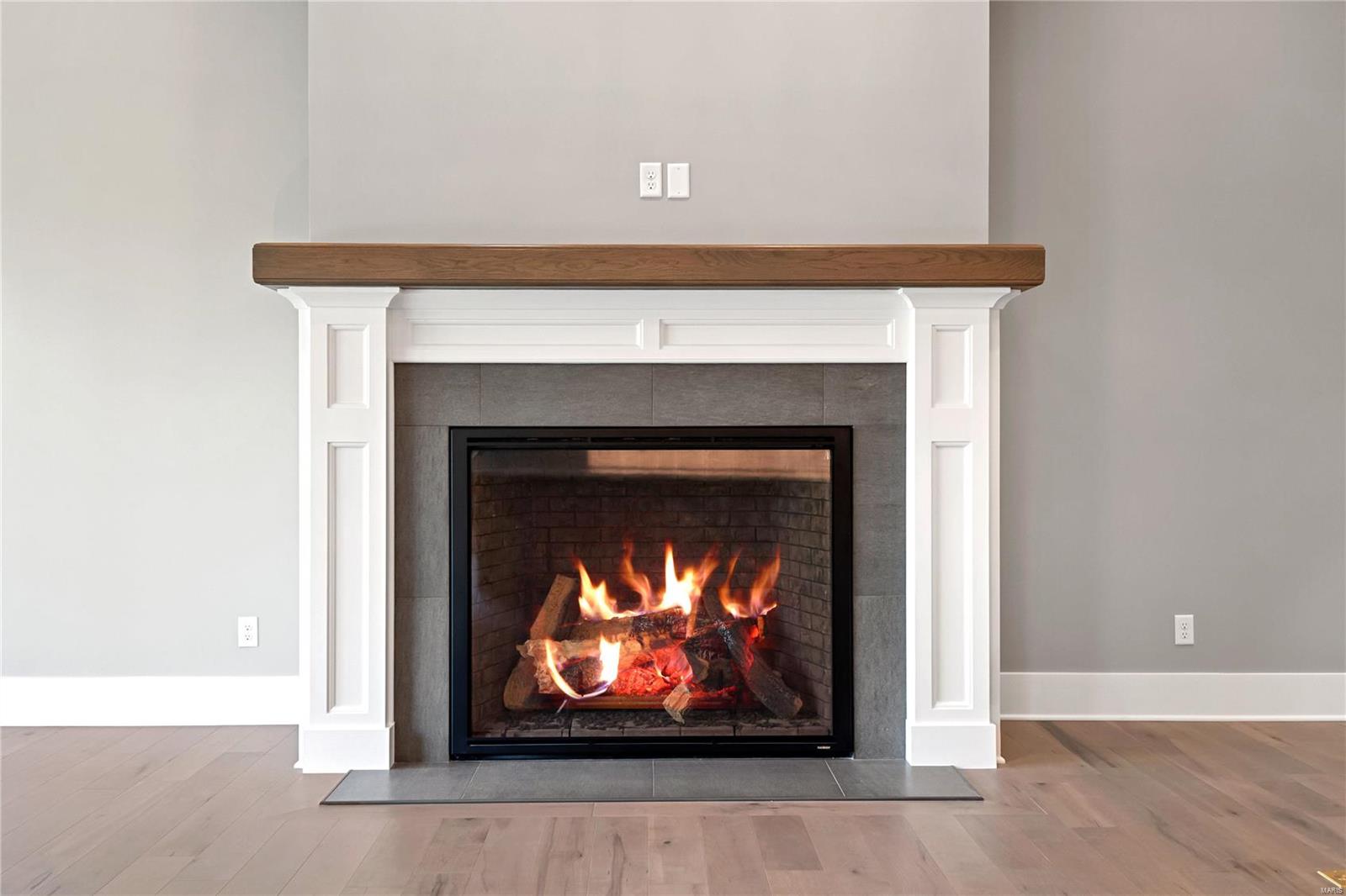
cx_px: 673
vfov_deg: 36.9
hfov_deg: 53.1
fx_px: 1346
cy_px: 448
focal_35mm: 36
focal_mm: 18
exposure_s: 1/13
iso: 400
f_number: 6.3
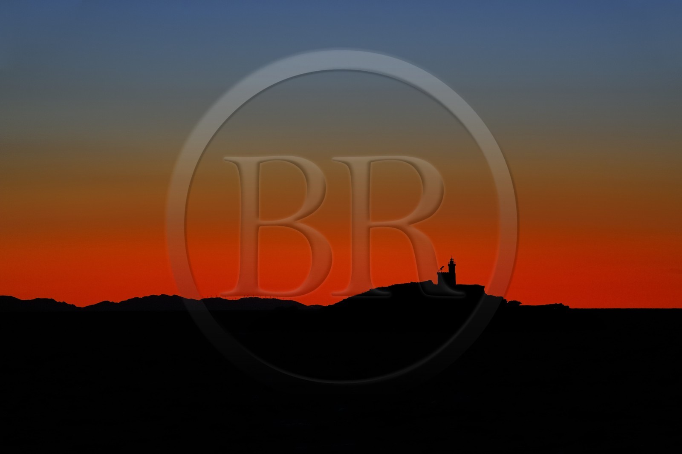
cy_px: 227
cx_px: 341
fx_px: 3788
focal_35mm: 200
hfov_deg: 10.3
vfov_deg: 6.9
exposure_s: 1/60
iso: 800
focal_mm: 200
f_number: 2.8
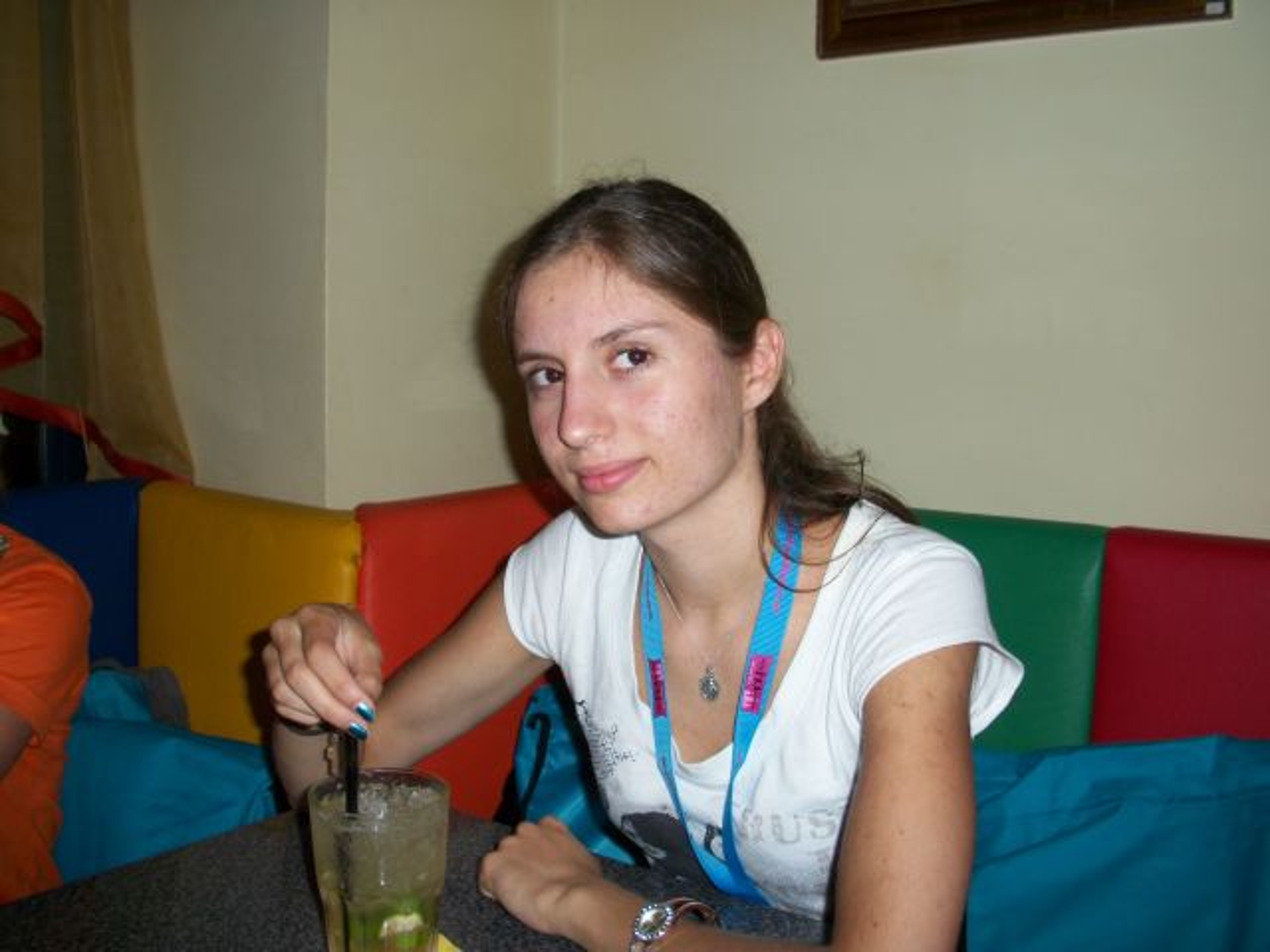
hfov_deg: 52.6
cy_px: 476
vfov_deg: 40.7
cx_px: 635
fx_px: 1284
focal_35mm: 35
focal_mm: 6.3
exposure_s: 1/30
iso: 80
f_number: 3.1
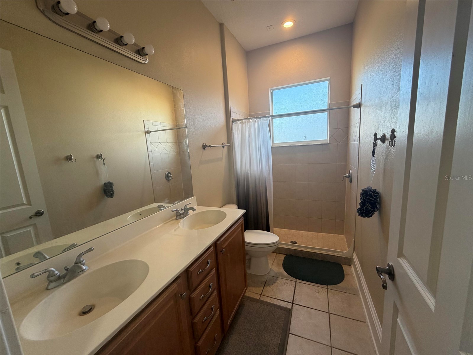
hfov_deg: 102.1
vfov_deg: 85.7
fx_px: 191
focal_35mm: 14
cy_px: 178
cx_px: 236
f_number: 2.2
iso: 160
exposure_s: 1/120
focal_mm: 2.22
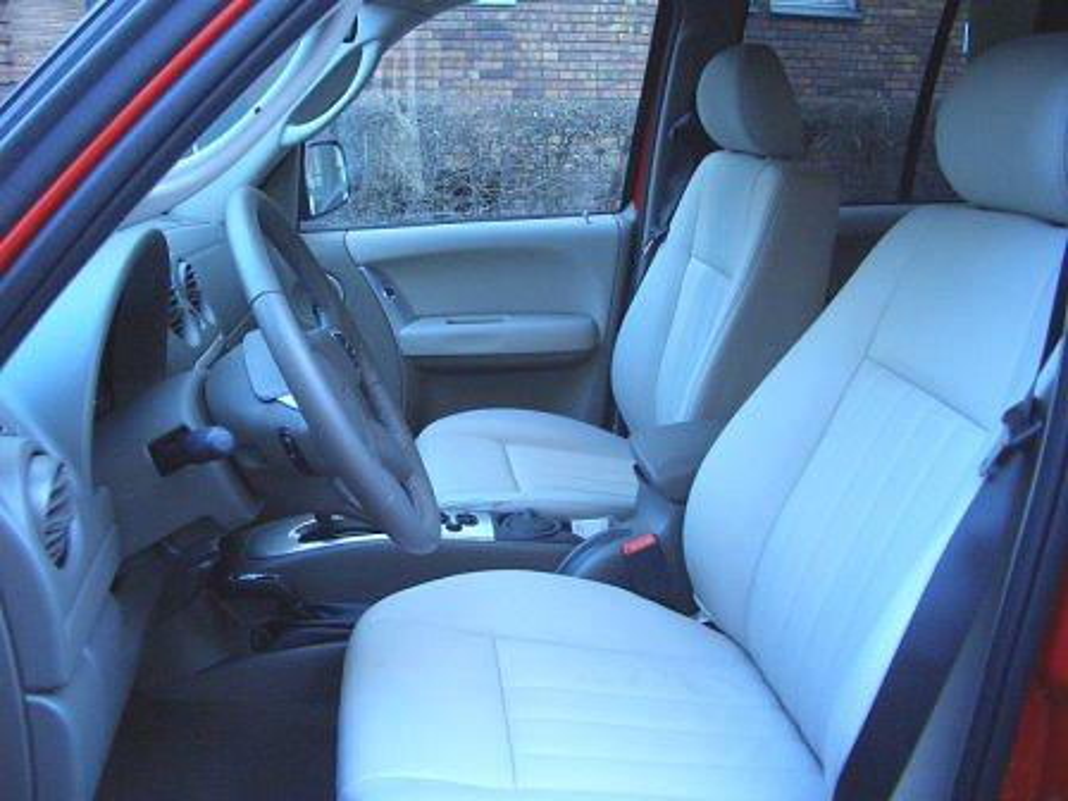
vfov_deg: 40.7
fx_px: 1080
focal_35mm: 35
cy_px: 400
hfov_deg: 52.6
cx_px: 534
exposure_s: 1/60
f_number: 2.6
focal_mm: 5.8
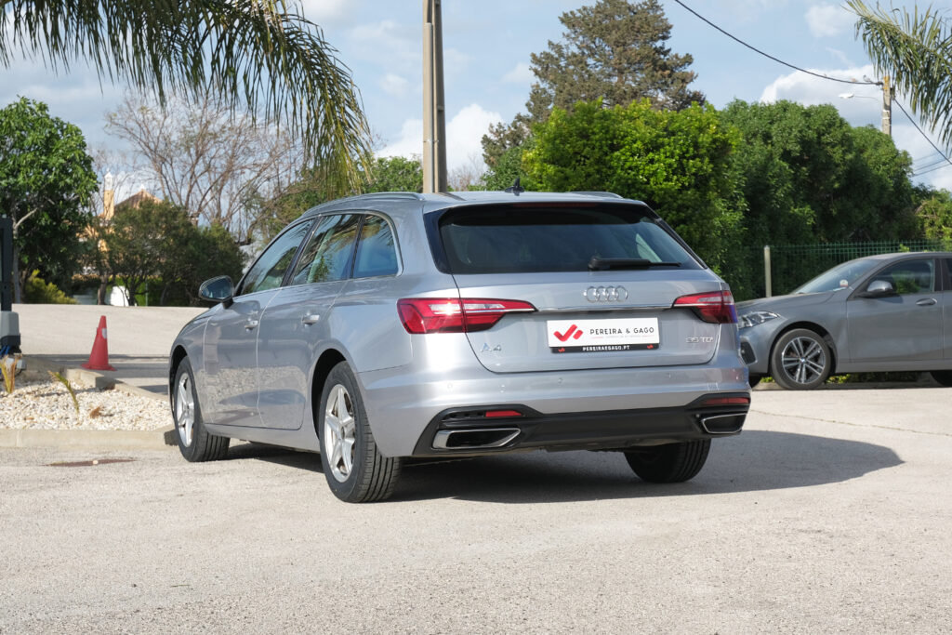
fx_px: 1798
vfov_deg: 20.0
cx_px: 476
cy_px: 318
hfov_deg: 29.7
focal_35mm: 68
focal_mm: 45
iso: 160
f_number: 9
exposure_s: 1/250
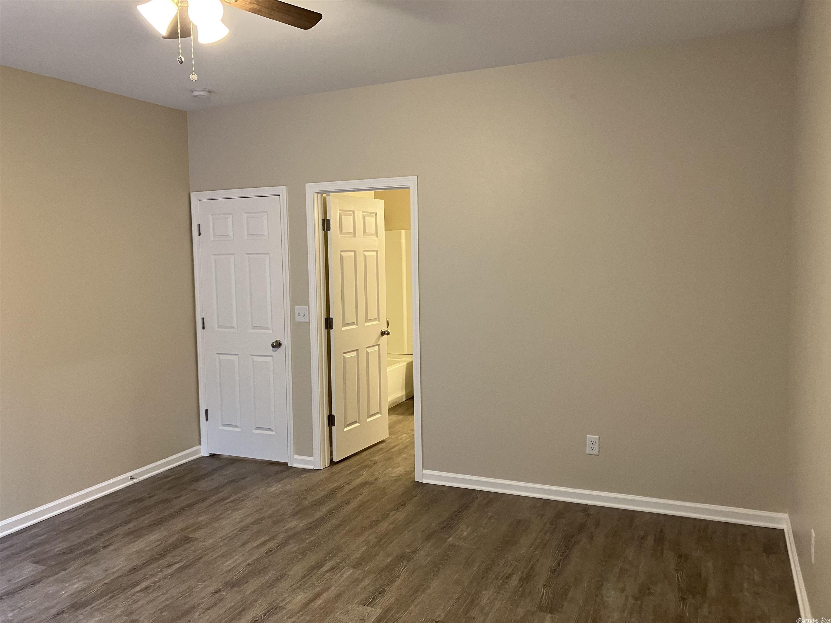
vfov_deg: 49.7
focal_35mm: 28
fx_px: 672
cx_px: 416
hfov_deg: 63.4
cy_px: 312
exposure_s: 1/60
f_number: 1.8
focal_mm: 3.99
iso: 200
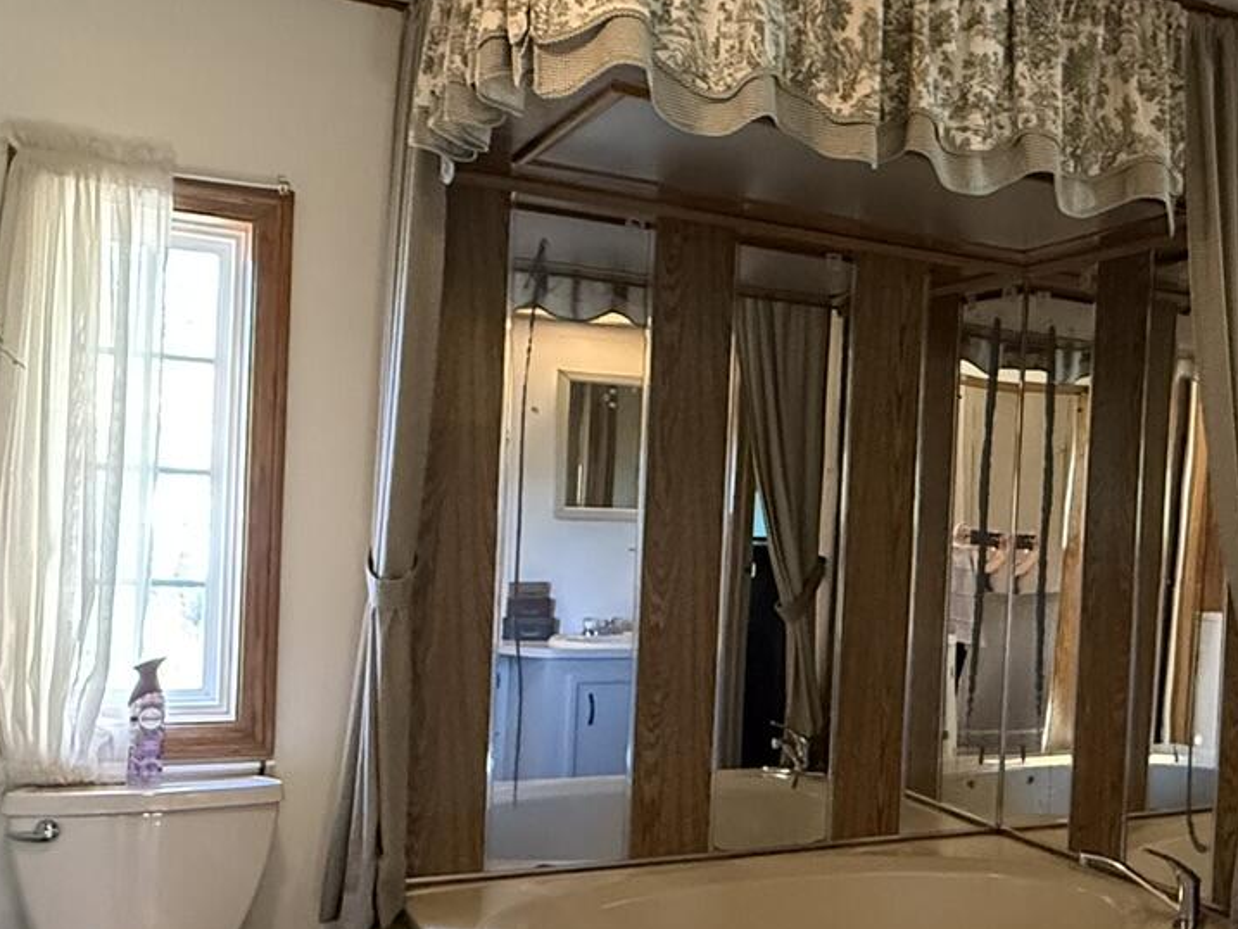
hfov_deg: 44.4
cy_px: 565
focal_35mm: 40
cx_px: 998
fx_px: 1431
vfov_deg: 35.8
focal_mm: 2.22
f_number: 2.2
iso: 800
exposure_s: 1/60
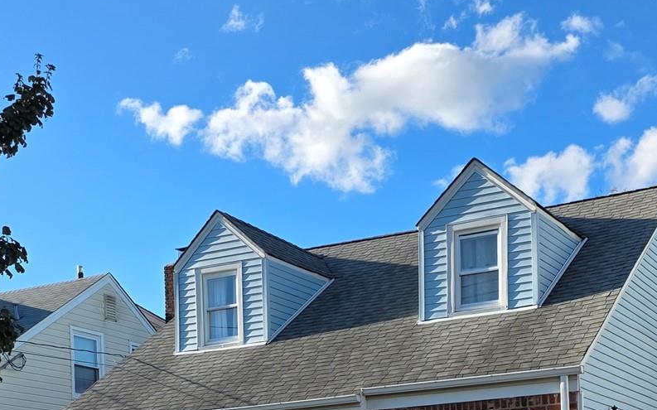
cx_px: 351
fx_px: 1128
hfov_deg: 32.5
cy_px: 547
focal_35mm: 63
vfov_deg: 19.0
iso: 80
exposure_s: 1/2890
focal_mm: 6.25
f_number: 1.7
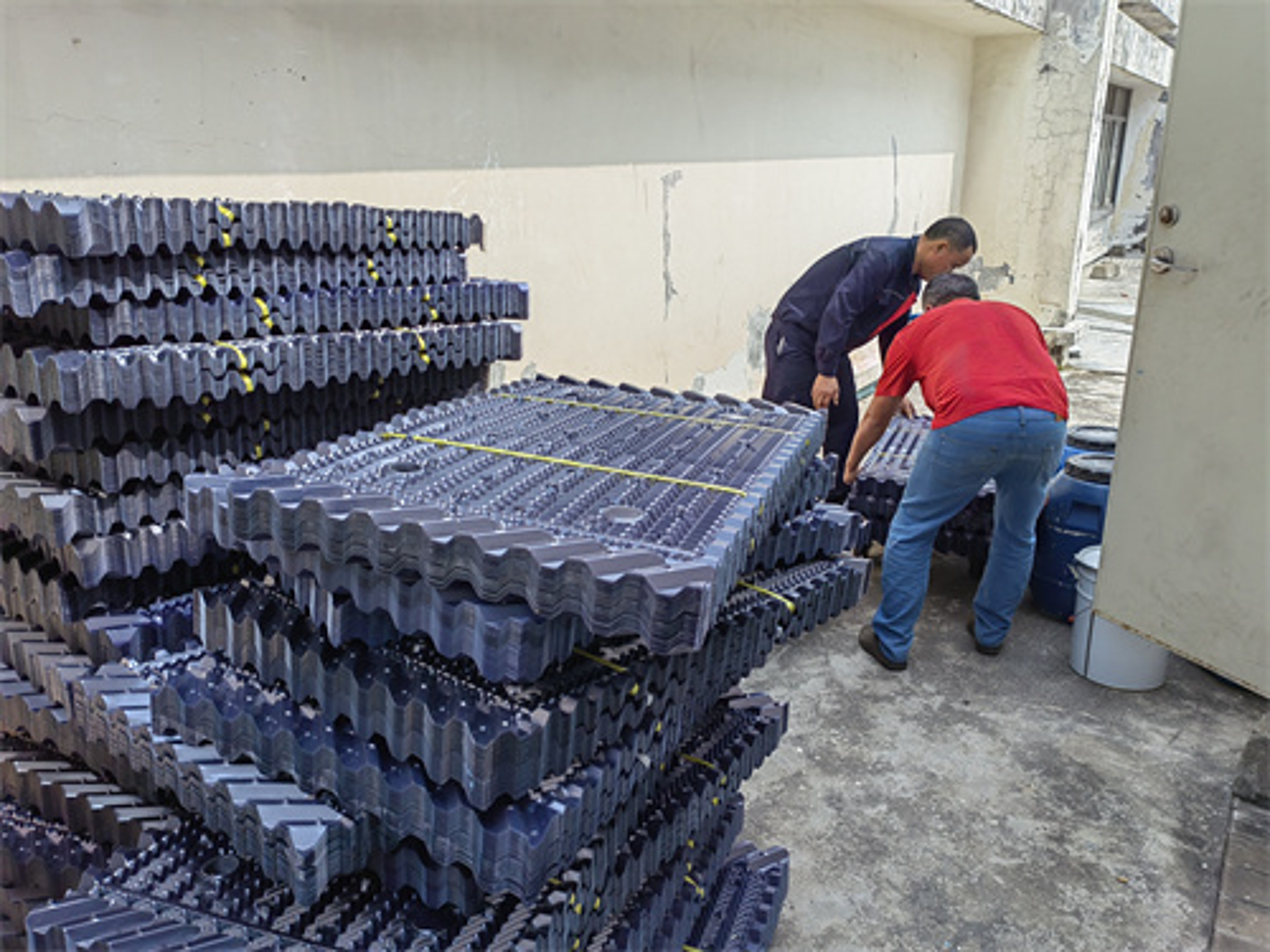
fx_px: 991
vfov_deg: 51.4
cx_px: 635
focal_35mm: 27
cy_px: 476
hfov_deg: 65.3
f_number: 1.9
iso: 50
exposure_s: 1/1855
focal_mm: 5.52
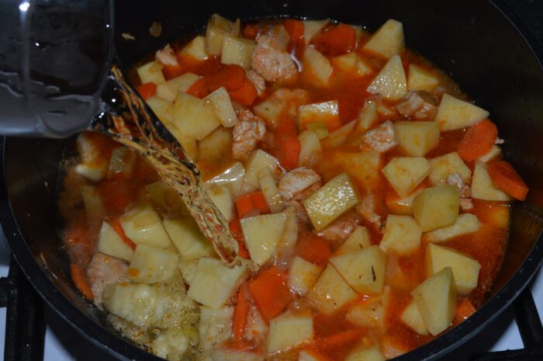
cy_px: 180
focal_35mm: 48
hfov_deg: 41.2
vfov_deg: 28.0
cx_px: 272
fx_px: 723
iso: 100
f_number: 8
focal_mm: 32
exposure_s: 1/60
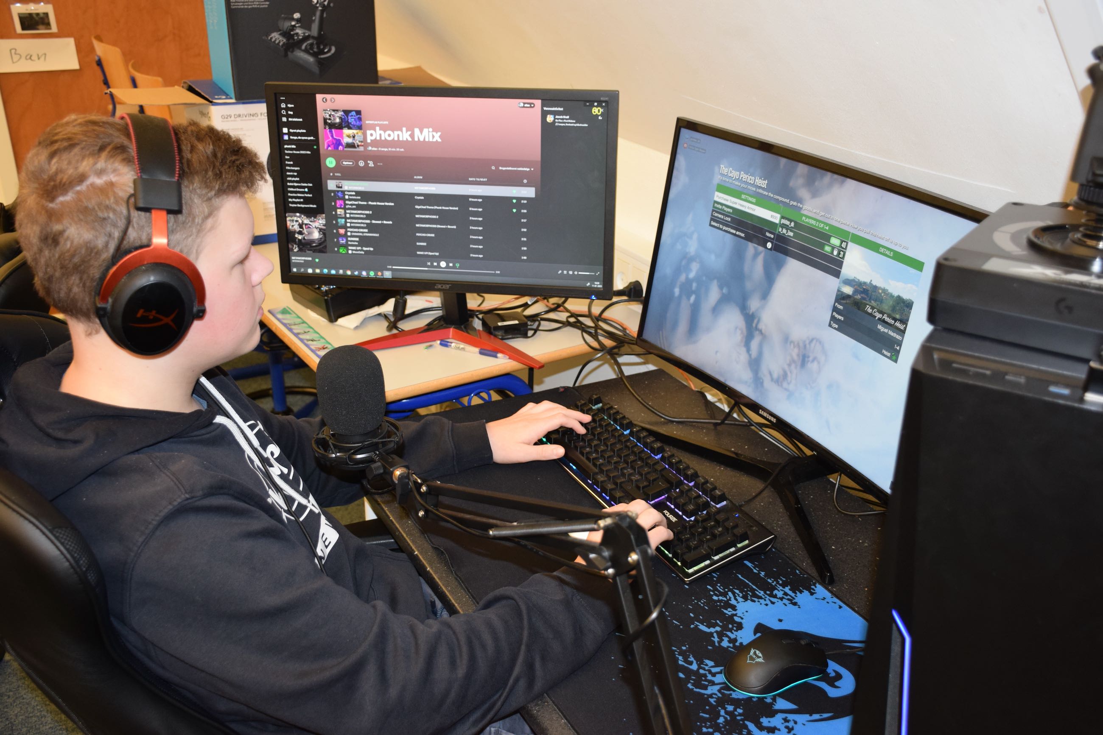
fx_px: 1057
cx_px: 552
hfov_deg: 55.1
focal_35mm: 34
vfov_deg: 38.4
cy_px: 368
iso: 800
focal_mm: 23
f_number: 4
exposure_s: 1/60
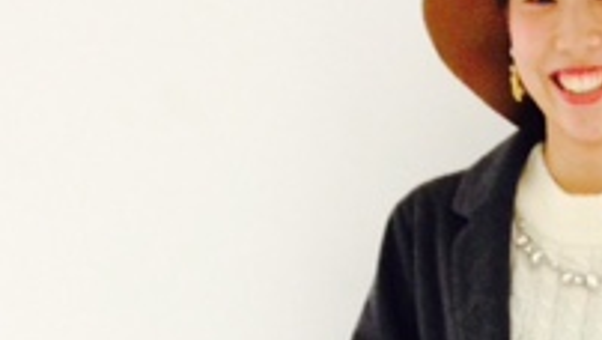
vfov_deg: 9.7
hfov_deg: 18.4
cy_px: 758
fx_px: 1821
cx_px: 563
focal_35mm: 114
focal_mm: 4.12
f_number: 2.4
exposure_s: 1/20
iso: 160
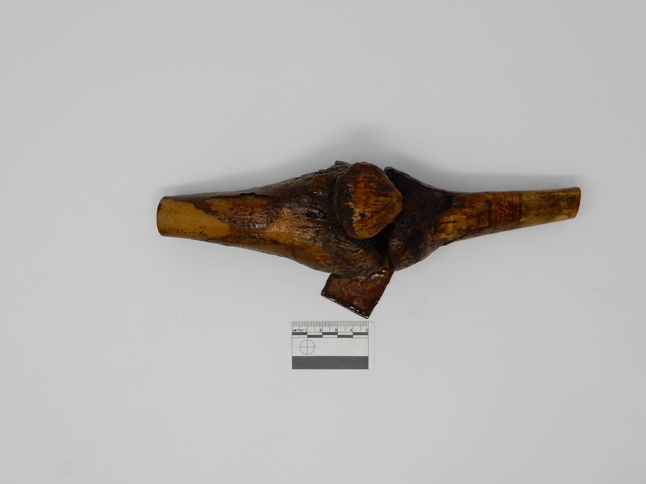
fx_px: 933
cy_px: 242
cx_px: 323
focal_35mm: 50
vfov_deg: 29.1
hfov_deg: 38.2
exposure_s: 1/40
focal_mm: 8.9
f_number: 7.1
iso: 110
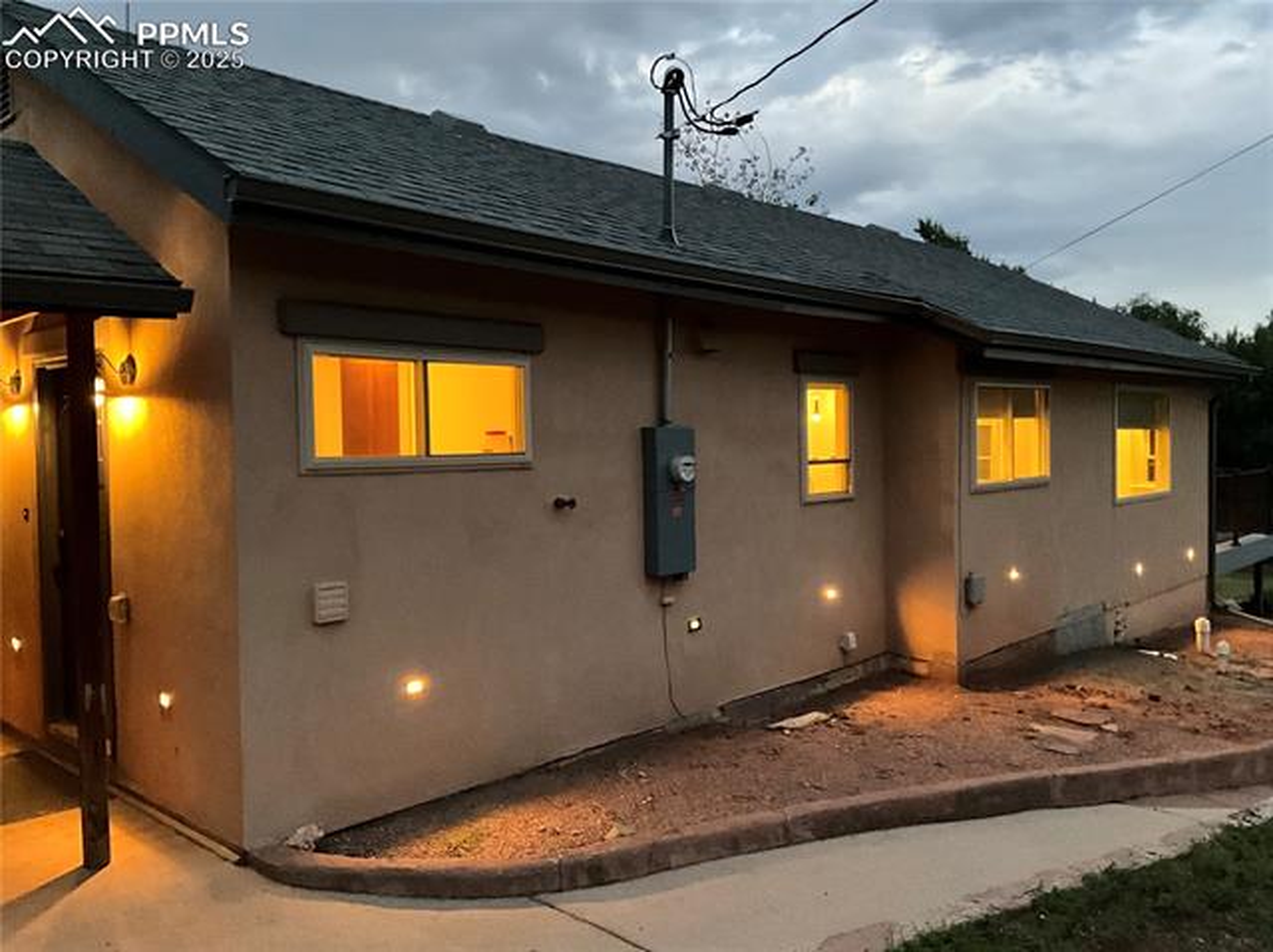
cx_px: 636
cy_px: 476
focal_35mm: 29
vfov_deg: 48.2
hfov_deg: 61.7
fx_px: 1066
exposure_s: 1/30
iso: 640
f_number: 1.8
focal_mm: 3
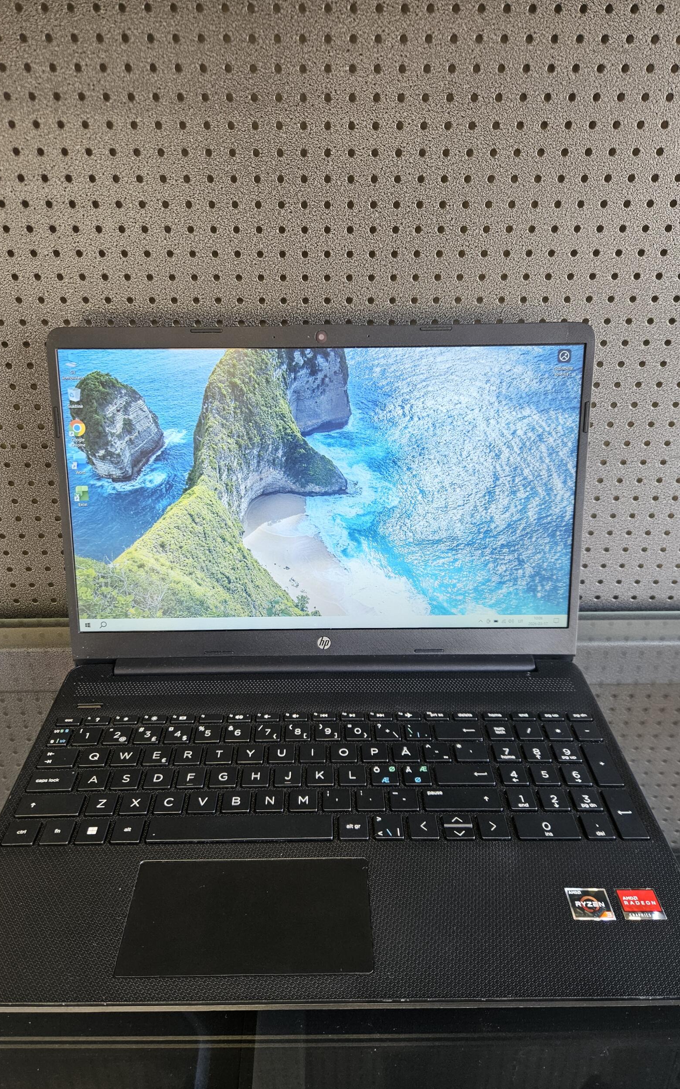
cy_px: 543
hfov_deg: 49.3
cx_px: 331
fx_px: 742
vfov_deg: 72.6
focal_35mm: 25
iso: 320
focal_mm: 5.4
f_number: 1.8
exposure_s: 1/100
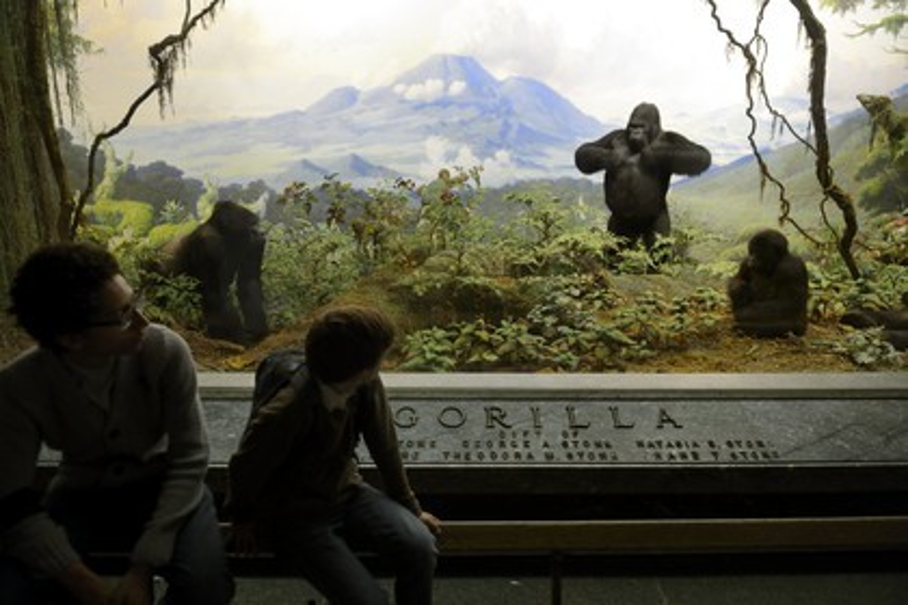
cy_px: 302
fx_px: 605
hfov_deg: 73.7
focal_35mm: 24
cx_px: 454
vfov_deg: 53.1
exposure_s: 1/25
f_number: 3.5
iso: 1600
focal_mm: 24
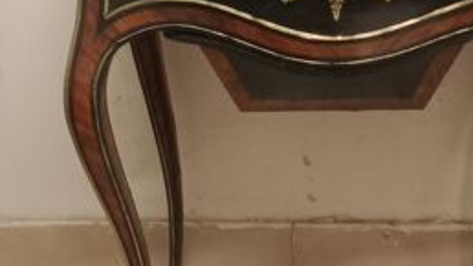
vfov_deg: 16.4
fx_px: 915
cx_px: 290
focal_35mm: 73
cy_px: 207
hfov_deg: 28.9
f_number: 2
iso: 743
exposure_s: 1/25
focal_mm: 3.54
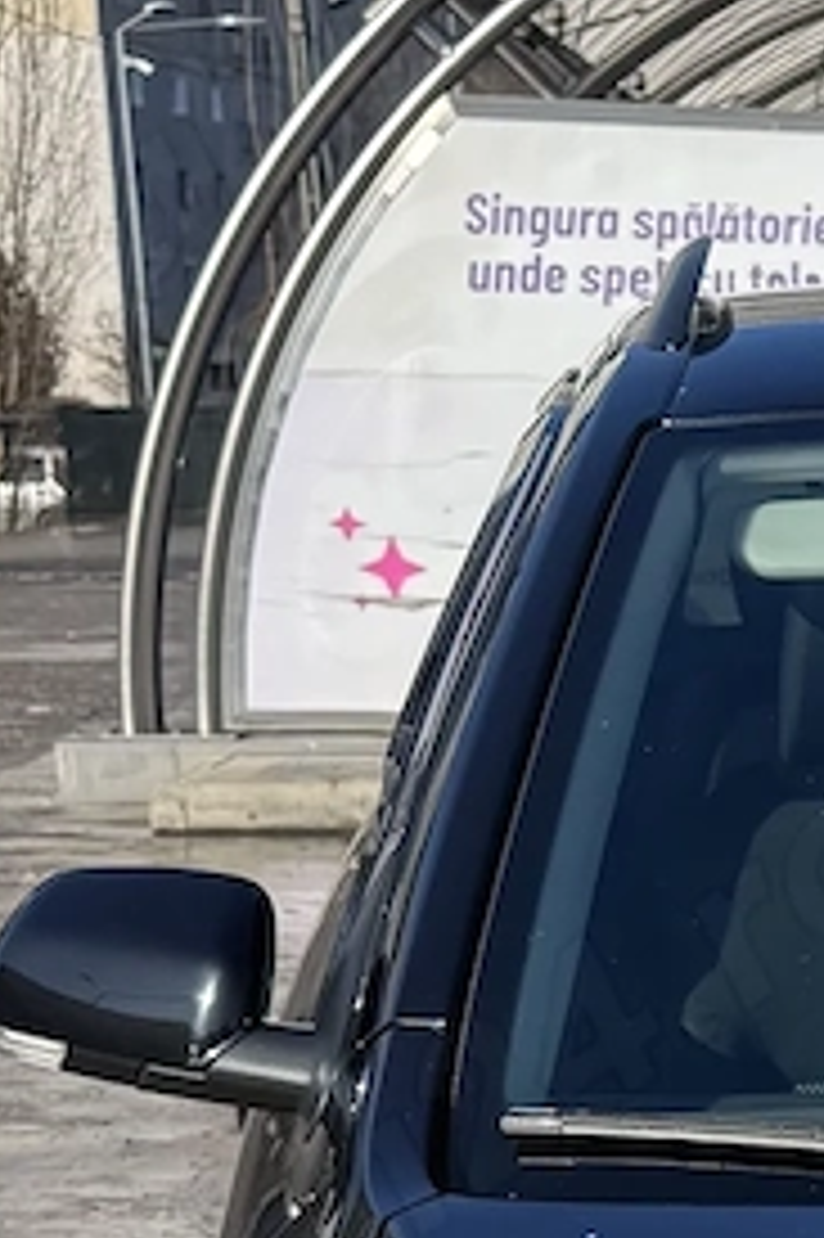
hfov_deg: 9.9
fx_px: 4159
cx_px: 2004
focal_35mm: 121
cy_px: 1405
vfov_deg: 16.4
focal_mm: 6.76
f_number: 1.78
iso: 80
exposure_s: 1/3413
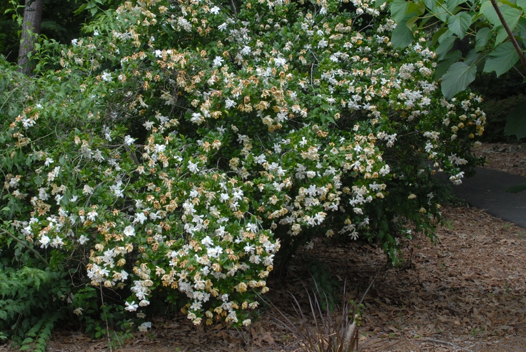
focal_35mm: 53
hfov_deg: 37.4
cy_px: 138
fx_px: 775
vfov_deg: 25.5
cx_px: 239
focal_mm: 28
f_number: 6.3
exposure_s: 1/160
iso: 400
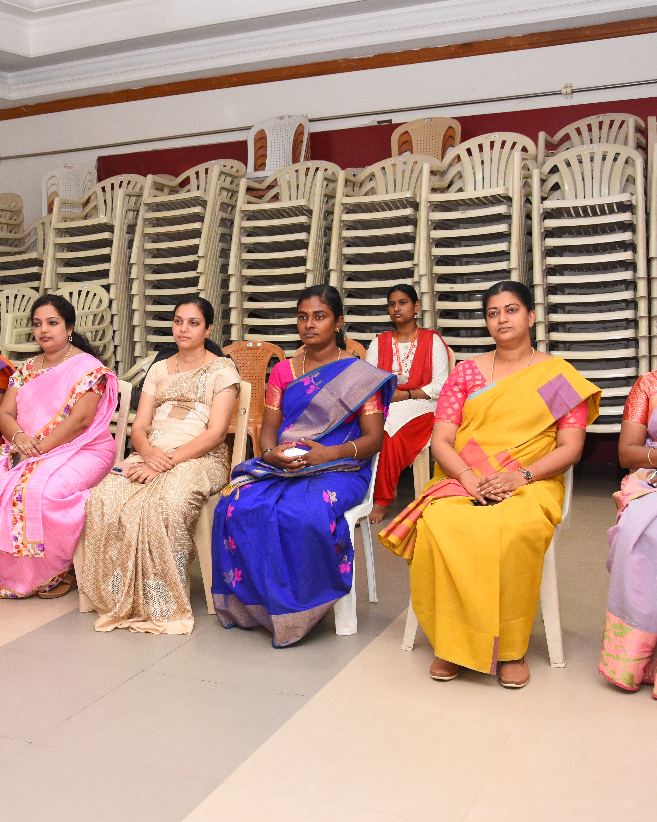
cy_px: 414
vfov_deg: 41.4
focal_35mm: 45
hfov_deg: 33.3
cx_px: 205
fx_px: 1087
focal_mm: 21
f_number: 5.6
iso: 1250
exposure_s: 1/125
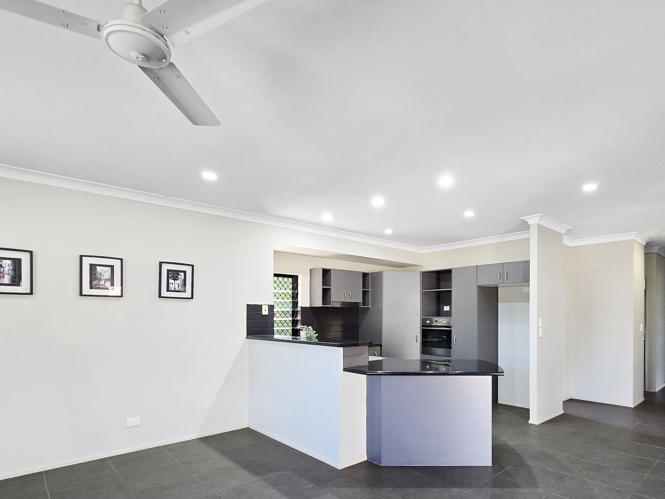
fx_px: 346
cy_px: 324
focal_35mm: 18
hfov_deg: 86.8
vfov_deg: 69.9
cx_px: 395
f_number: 2.2
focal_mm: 2.2
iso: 250
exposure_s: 1/50
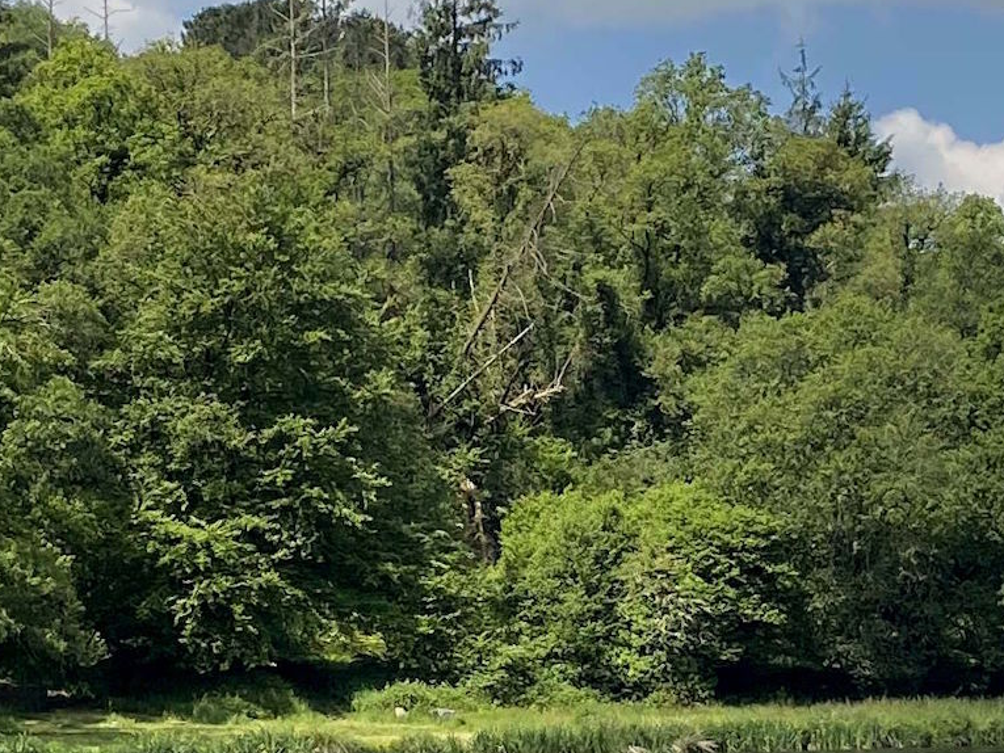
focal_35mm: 68
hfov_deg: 25.0
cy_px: 193
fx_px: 1973
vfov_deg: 21.4
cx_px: -280
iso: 32
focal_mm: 4.25
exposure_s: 1/2028
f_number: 1.8
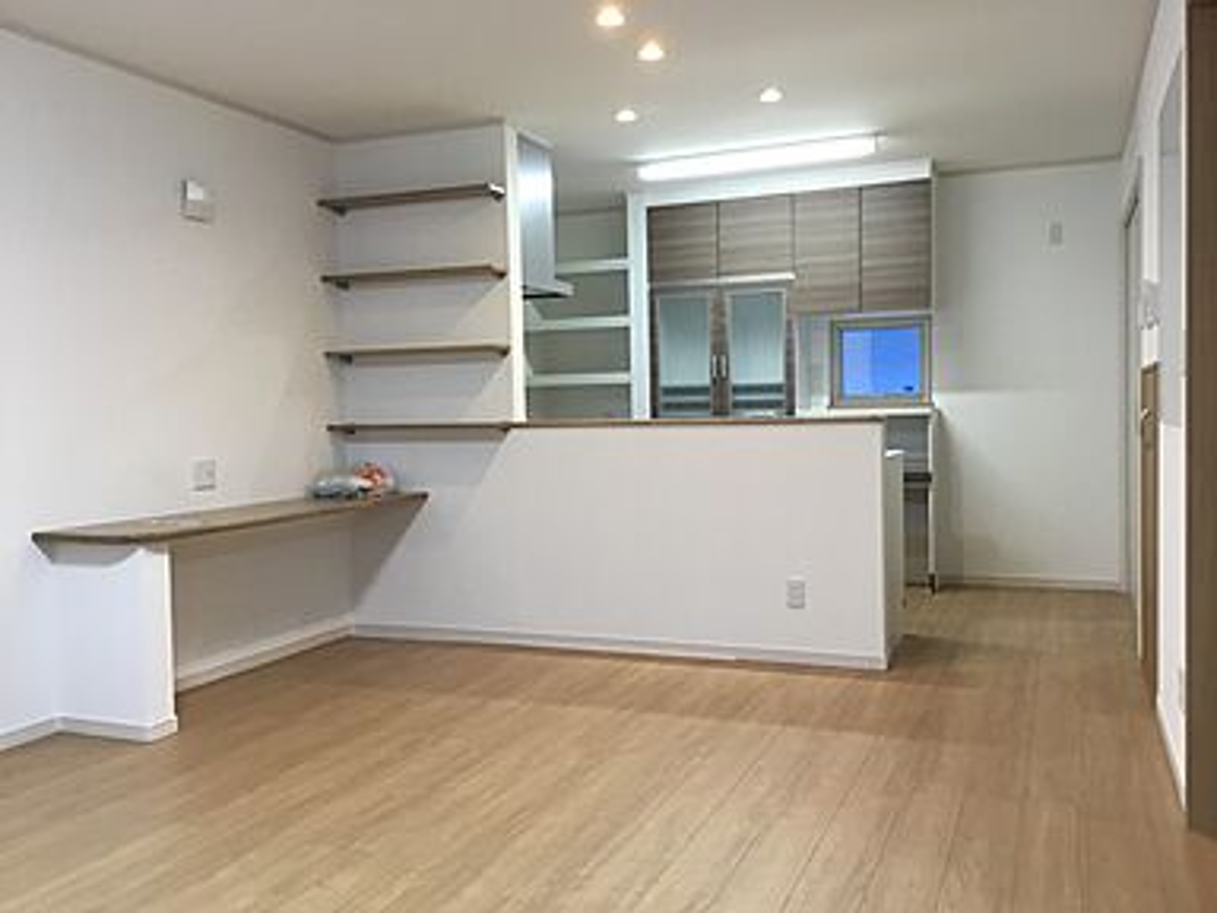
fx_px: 1090
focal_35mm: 31
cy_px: 456
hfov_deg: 58.4
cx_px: 608
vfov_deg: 45.4
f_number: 2.4
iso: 64
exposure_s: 1/33
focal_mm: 3.3
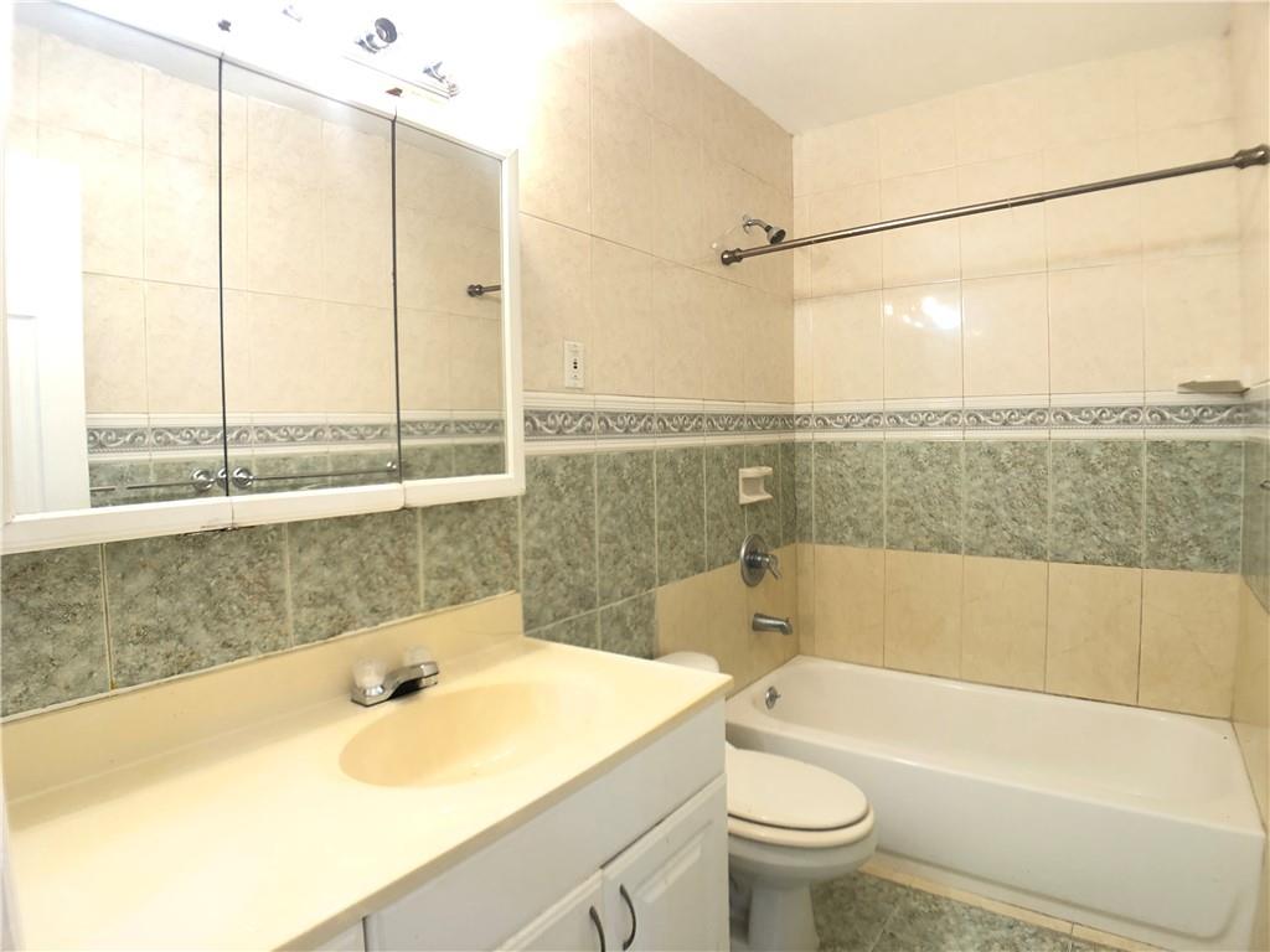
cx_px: 635
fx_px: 1027
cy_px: 476
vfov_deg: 49.7
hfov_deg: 63.4
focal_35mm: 28
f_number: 1.8
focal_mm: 3.99
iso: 40
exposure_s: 1/15
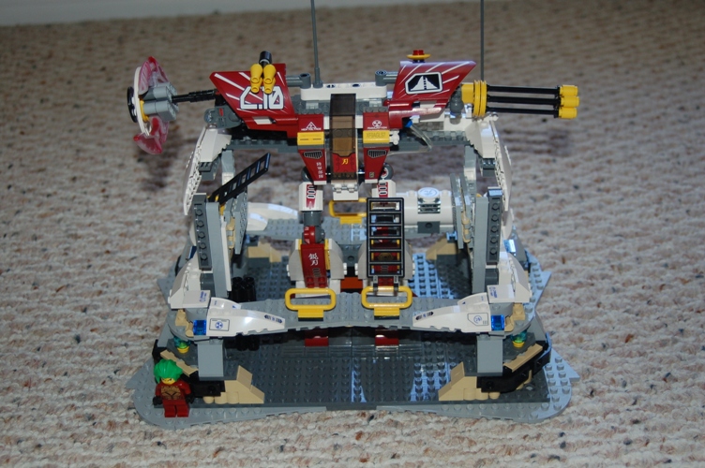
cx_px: 352
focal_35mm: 52
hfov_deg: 37.9
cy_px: 234
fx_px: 1027
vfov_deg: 25.7
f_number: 4
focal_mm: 35
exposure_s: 1/60
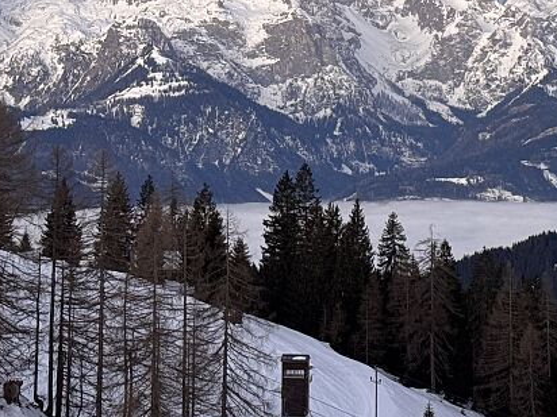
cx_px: 330
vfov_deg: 10.3
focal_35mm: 141
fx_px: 2269
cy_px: -125
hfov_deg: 14.0
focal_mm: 6.76
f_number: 1.78
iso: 100
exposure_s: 1/60
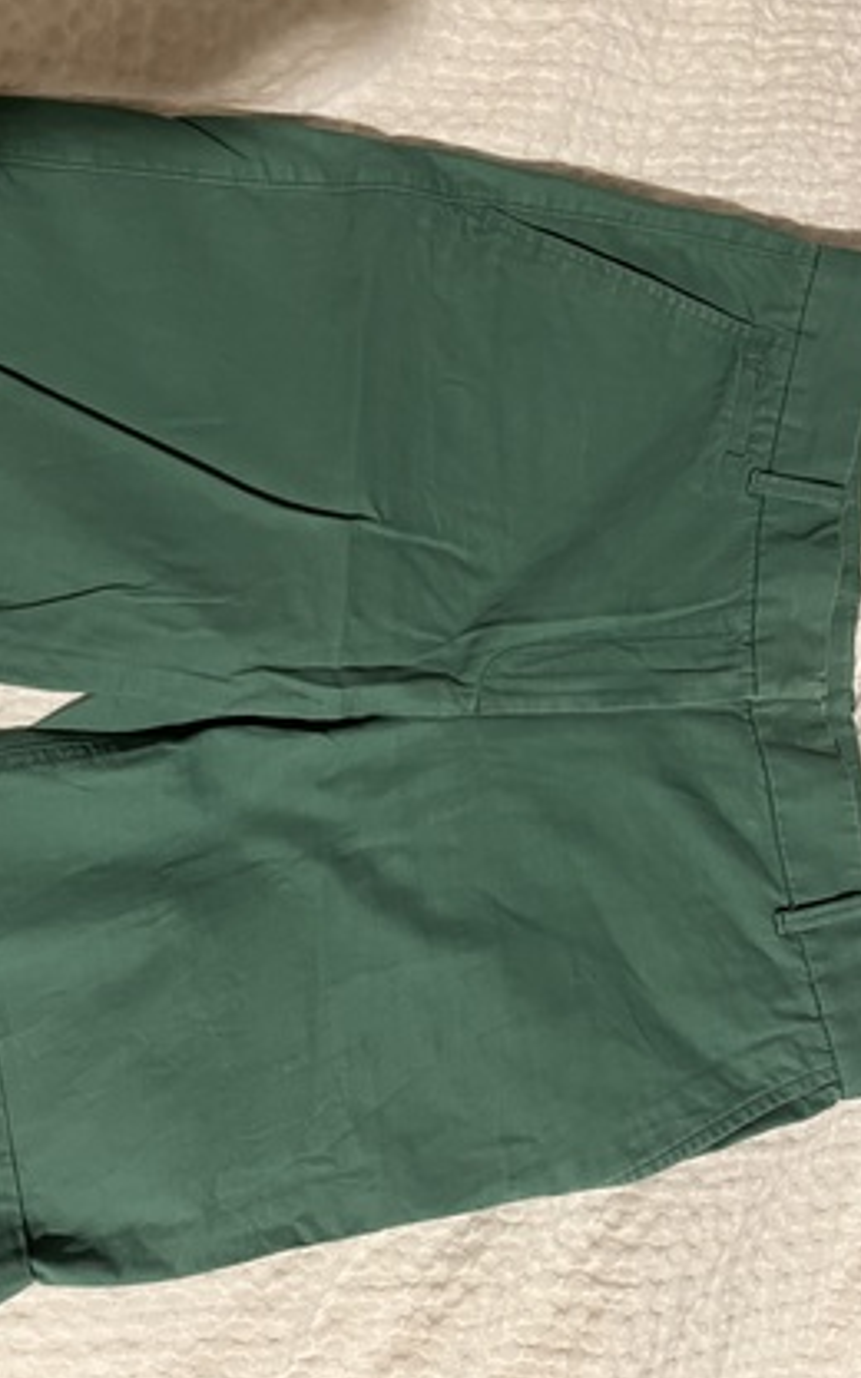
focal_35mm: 30
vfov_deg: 62.9
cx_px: 391
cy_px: 674
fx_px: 1126
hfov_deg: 41.8
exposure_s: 1/40
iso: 640
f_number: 1.6
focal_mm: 5.1
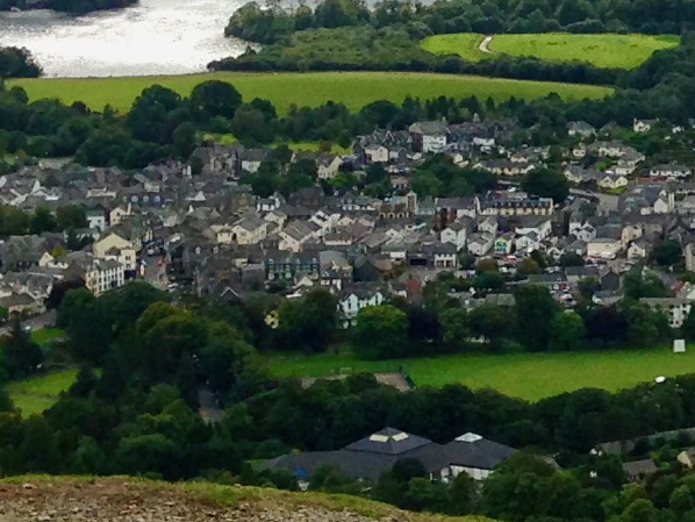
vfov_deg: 8.2
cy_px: 106
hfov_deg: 10.3
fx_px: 3615
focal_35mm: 180
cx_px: 1258
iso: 50
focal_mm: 4.12
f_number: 2.4
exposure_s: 1/1063
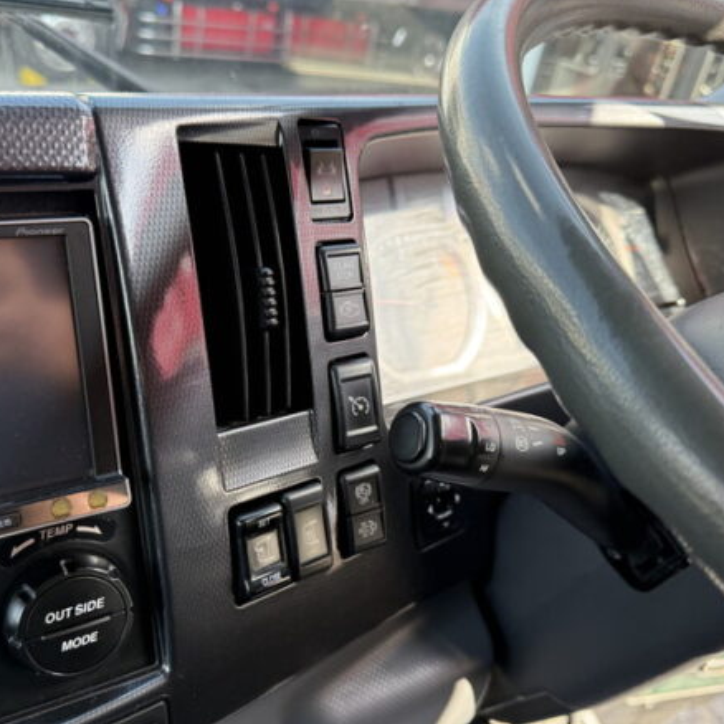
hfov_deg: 52.3
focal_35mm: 31
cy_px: 395
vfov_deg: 52.5
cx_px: 306
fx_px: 734
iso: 100
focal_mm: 6.76
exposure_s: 1/244
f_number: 1.78
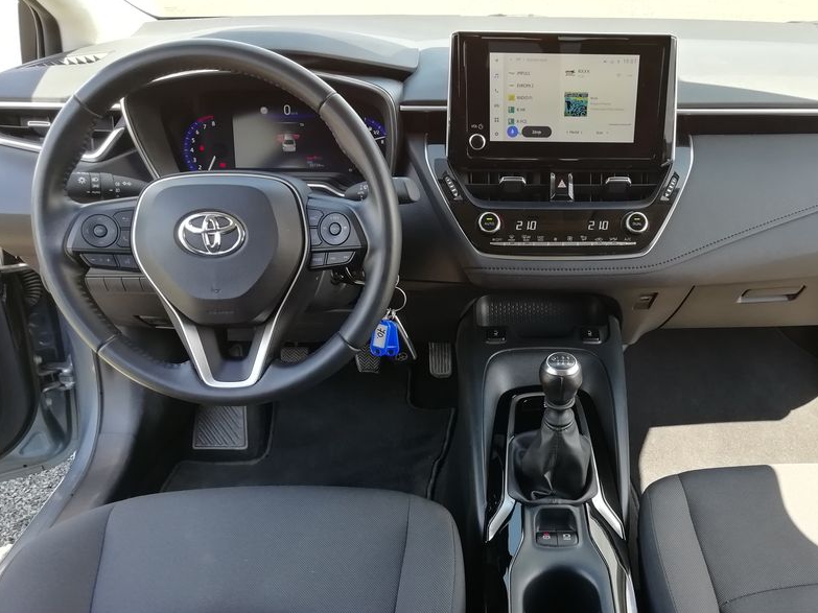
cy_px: 381
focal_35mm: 34
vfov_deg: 41.5
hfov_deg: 53.3
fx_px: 803
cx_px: 515
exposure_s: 1/50
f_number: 2.2
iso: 50
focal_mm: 3.21
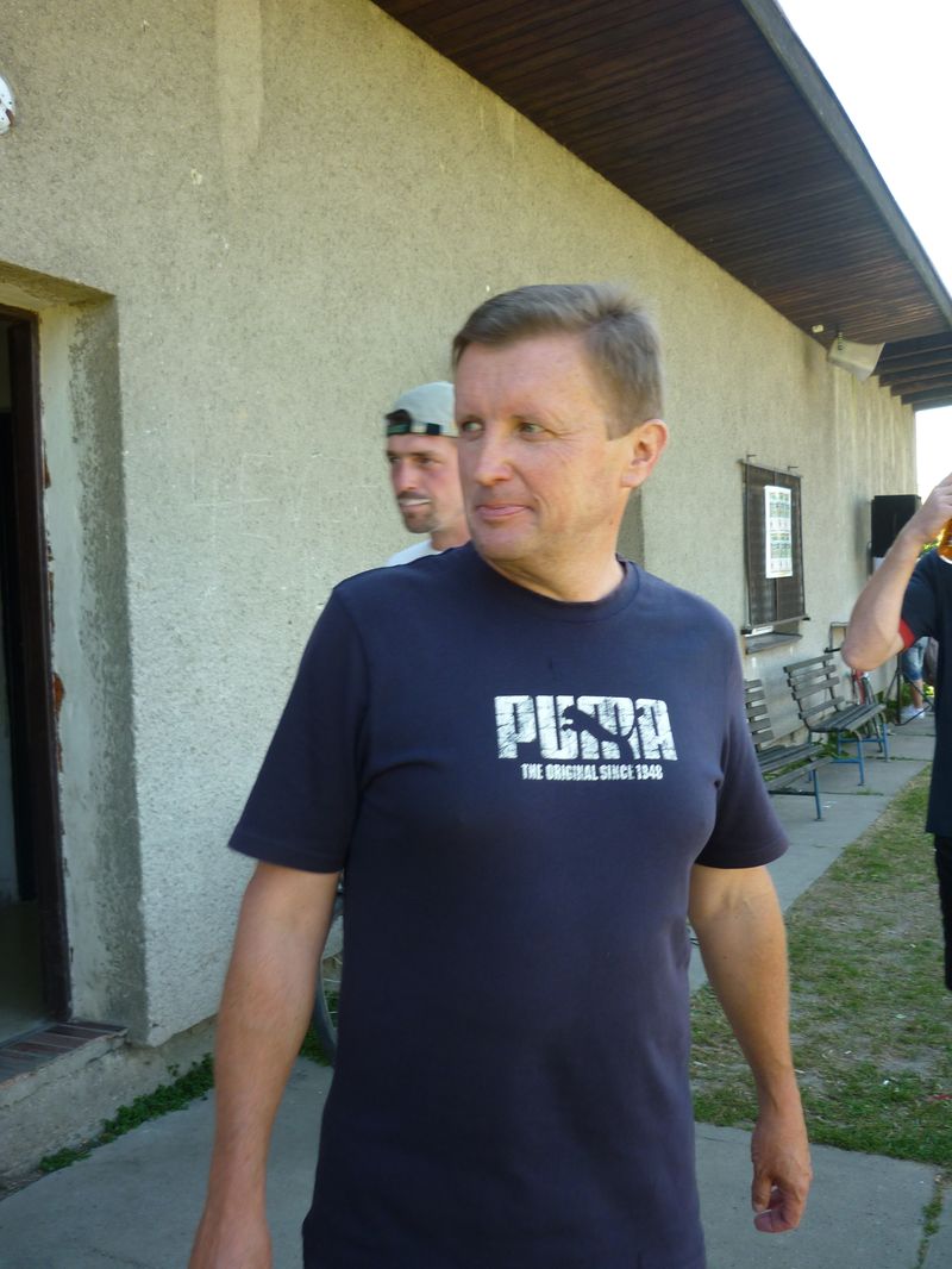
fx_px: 1210
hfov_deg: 43.0
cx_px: 476
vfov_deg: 55.3
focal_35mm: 33
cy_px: 634
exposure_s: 1/100
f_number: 2.8
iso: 80
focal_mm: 5.5
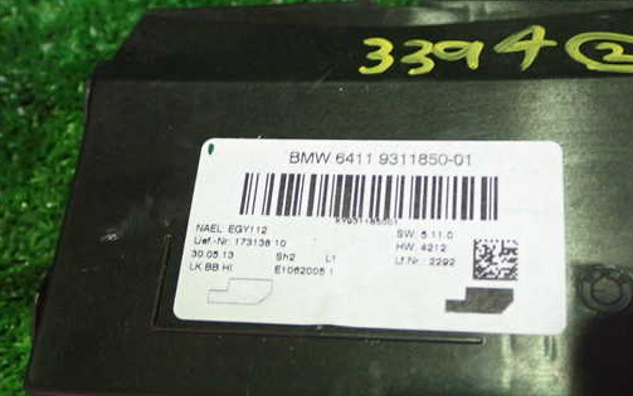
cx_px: 362
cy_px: 216
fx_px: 829
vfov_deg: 26.9
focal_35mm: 48
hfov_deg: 41.7
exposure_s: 1/40
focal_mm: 6.83
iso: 640
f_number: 2.7
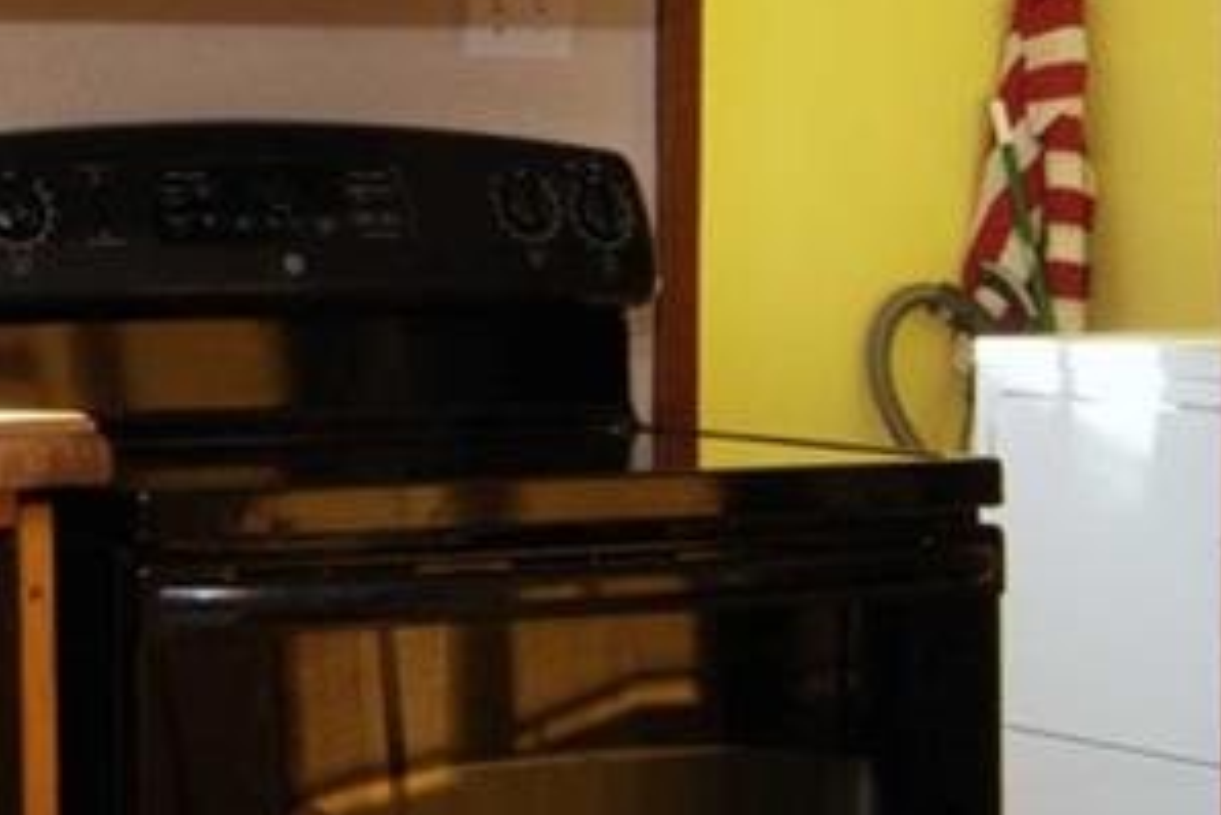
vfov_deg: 12.0
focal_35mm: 113
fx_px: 3849
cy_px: 152
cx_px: 324
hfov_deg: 17.9
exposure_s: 1/20
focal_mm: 11
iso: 320
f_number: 9
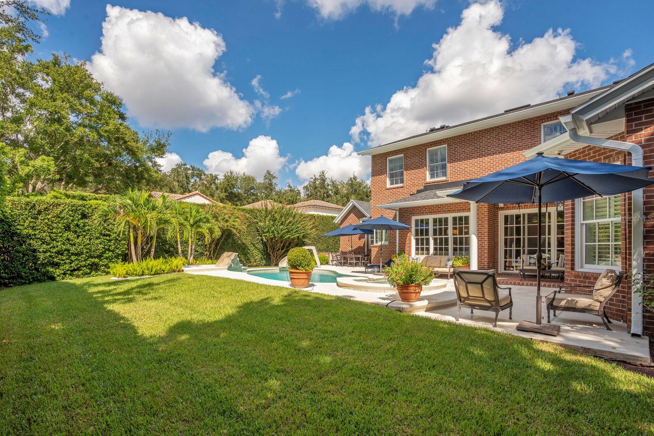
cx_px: 327
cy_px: 218
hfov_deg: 96.7
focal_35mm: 16
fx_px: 291
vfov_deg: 73.8
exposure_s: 1/160
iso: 100
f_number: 10
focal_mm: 16
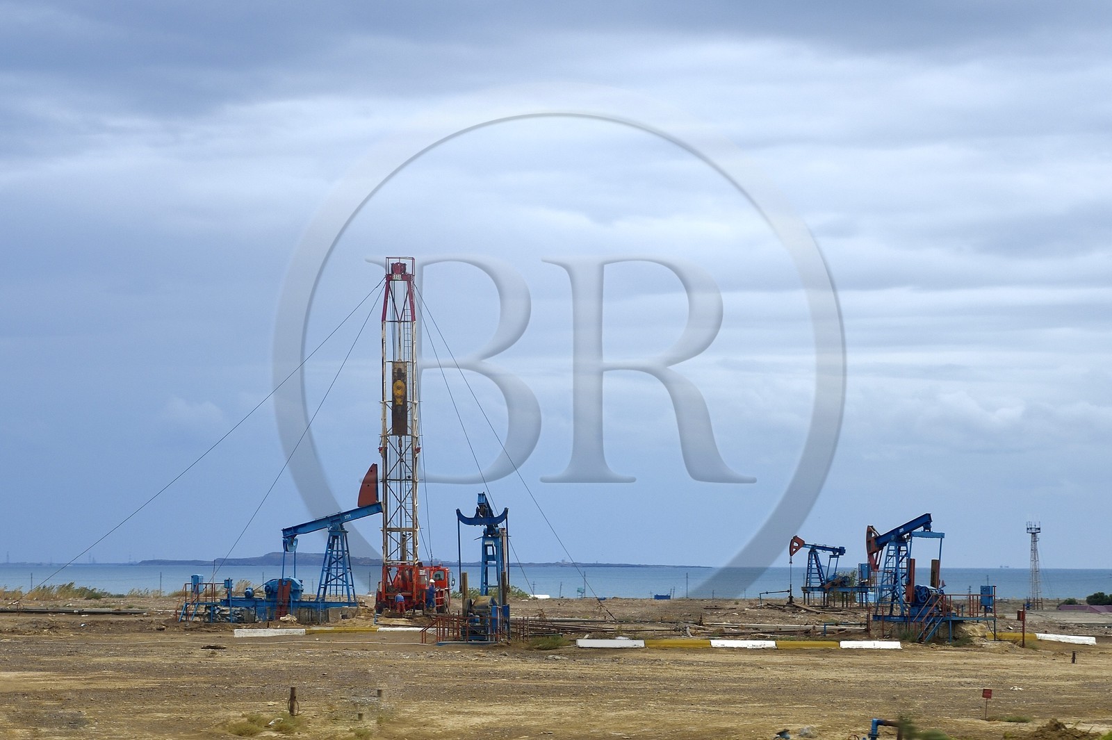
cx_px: 556
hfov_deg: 28.9
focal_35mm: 70
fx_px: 2161
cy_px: 370
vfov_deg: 19.4
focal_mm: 70
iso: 200
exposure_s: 1/400
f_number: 8
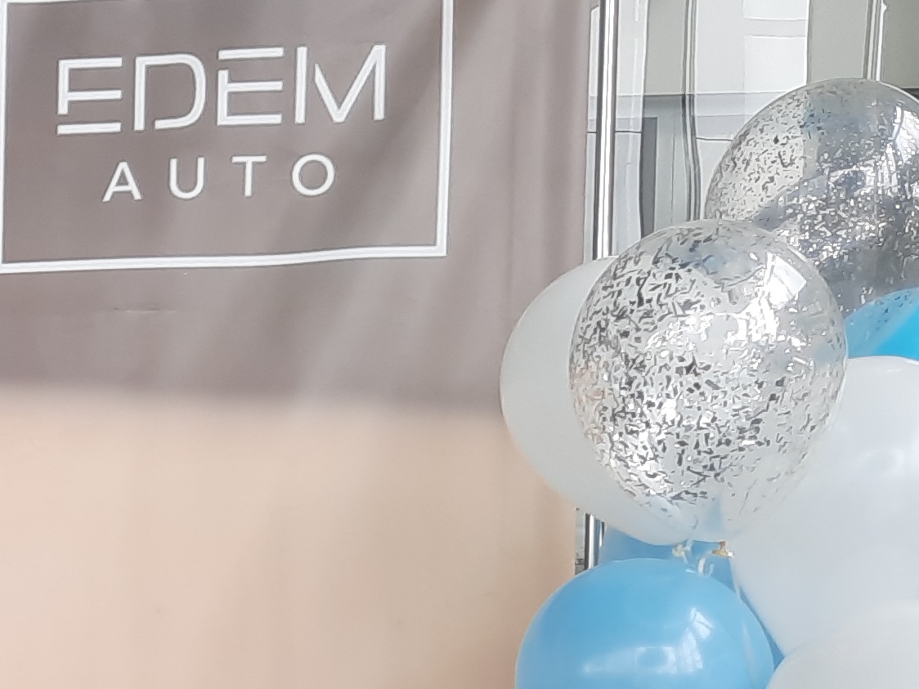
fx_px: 2363
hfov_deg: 19.6
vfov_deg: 15.9
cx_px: -390
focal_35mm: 89
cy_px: 848
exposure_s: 1/100
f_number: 2
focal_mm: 4.6
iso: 32
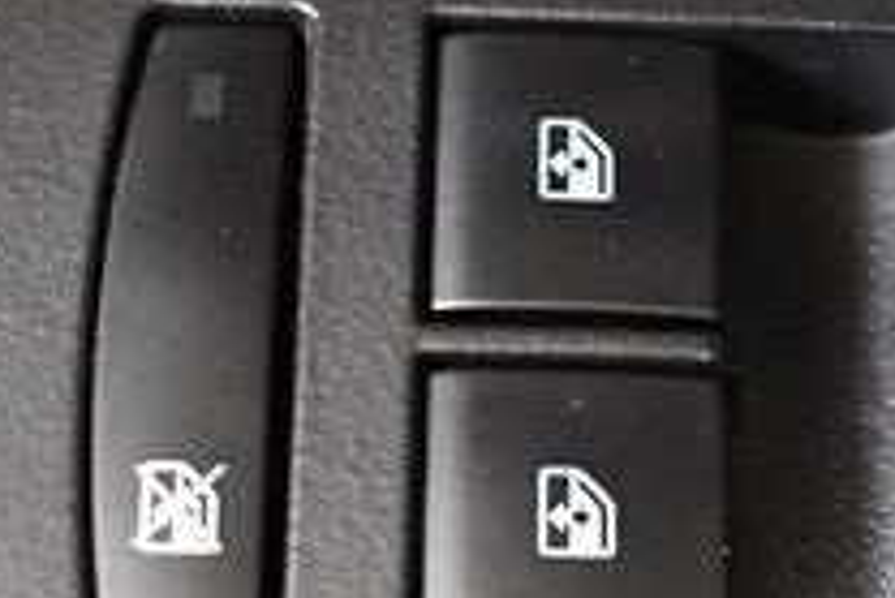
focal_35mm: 111
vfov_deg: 12.3
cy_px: 460
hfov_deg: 18.1
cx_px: 800
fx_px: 2761
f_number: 3.5
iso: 5600
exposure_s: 1/60
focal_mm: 18
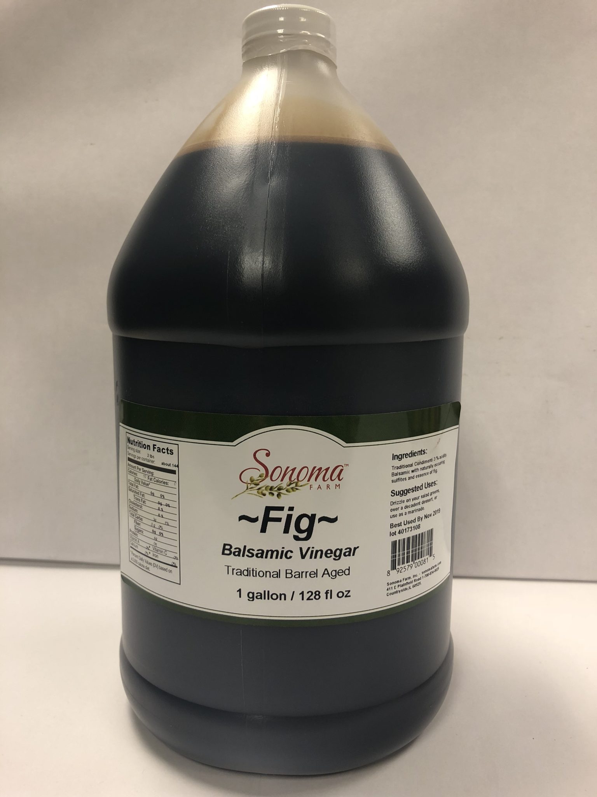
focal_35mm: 28
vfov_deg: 63.4
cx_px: 298
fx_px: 644
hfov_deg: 49.7
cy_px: 398
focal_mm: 3.99
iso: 32
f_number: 1.8
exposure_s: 1/24
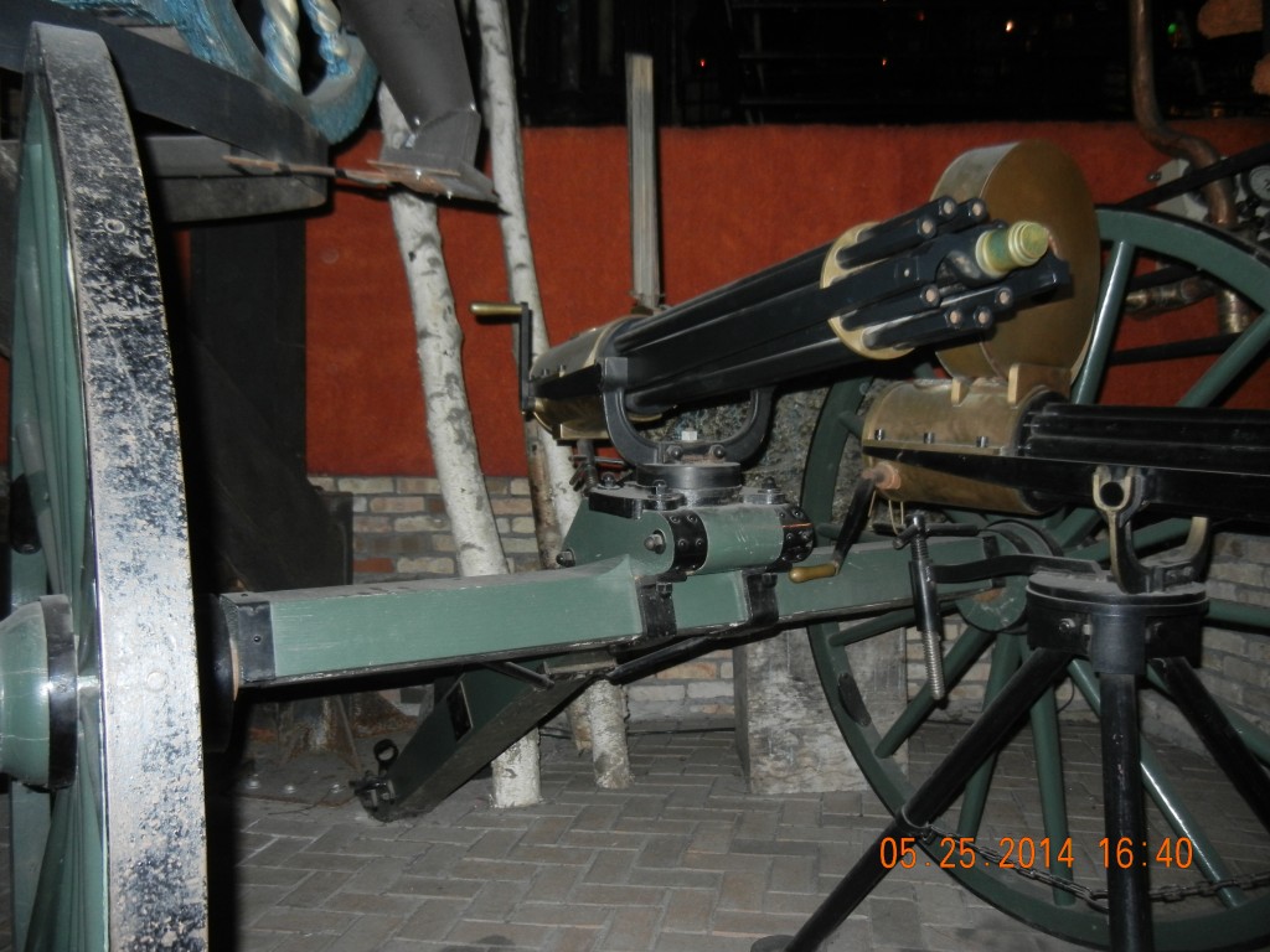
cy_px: 476
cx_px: 635
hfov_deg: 60.0
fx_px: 1101
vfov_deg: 46.8
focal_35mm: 30
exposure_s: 1/30
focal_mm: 5.4
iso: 362
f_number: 3.5
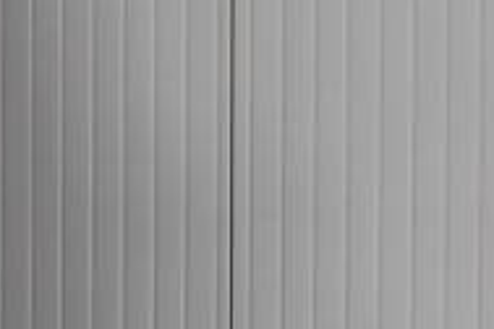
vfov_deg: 6.0
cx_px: -180
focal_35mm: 229
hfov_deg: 8.8
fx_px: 3142
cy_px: 39
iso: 1600
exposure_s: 1/30
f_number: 5
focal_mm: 24
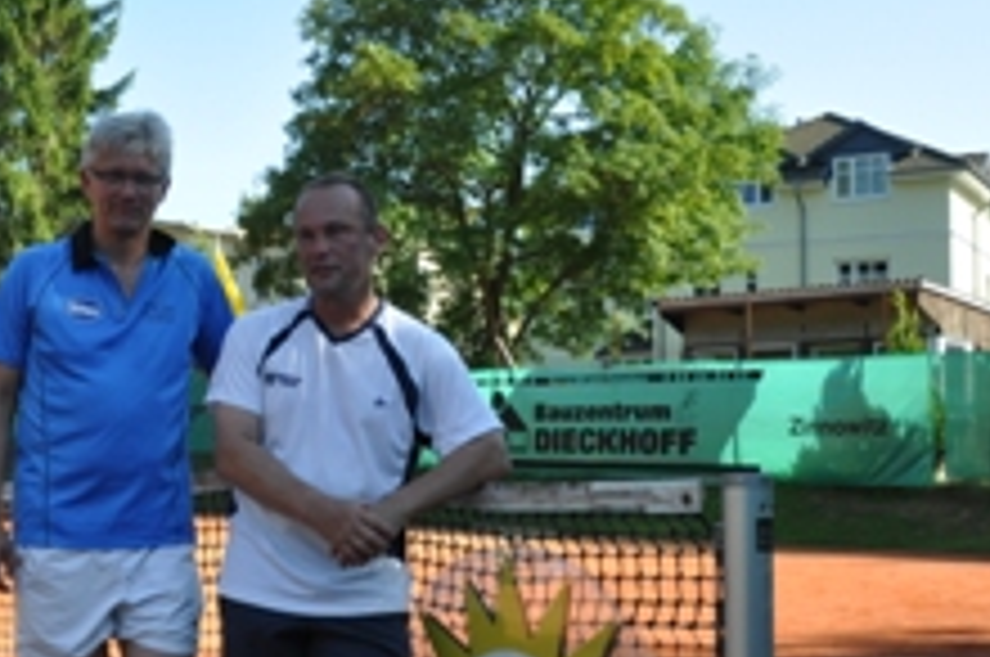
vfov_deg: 24.5
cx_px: 144
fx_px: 1510
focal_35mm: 55
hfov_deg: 34.7
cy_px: 410
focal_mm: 18
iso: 400
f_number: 4.5
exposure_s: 1/1000
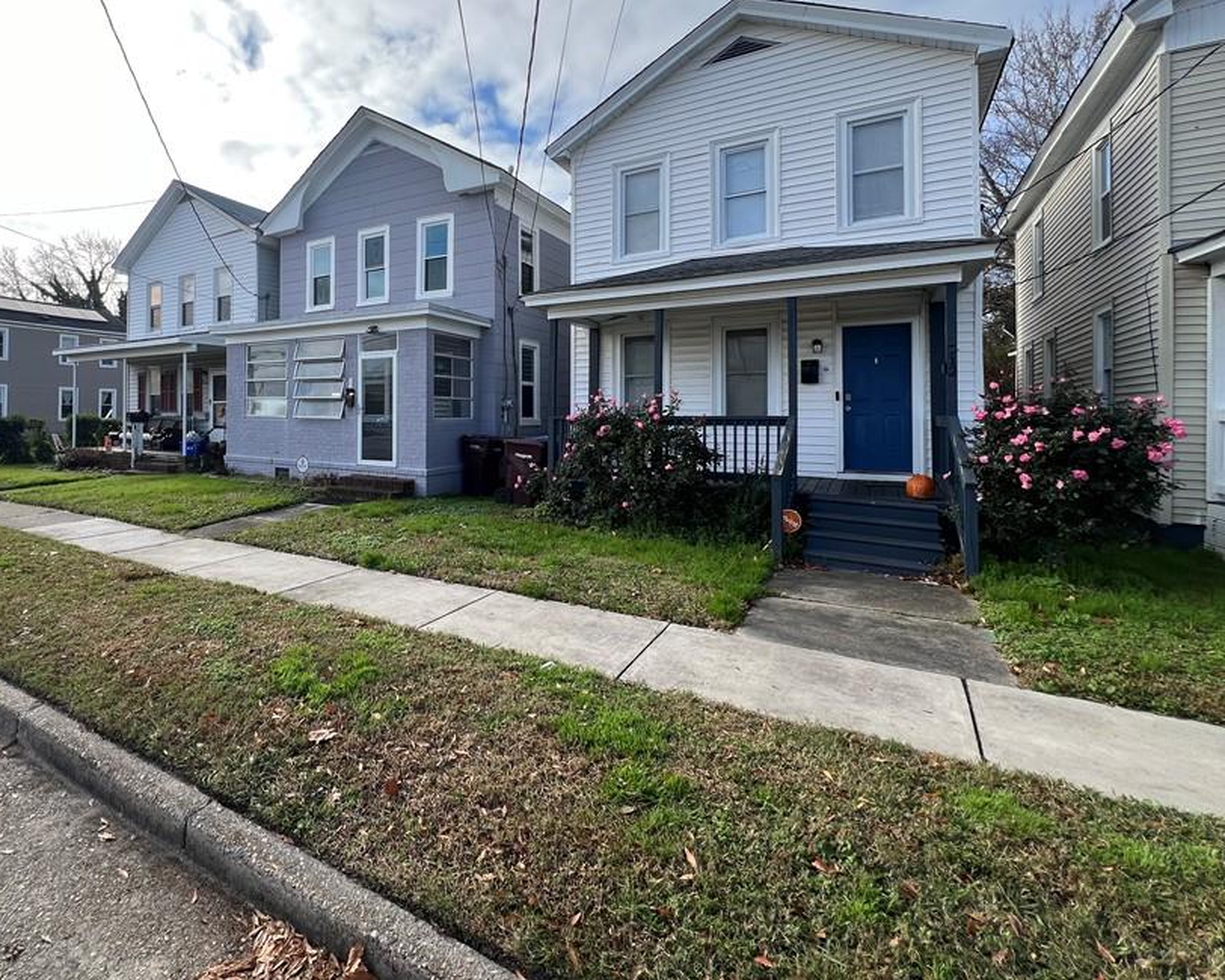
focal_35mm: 16
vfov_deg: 79.7
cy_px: 407
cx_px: 465
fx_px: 580
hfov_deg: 91.3
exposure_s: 1/630
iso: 32
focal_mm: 1.57
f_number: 1.8
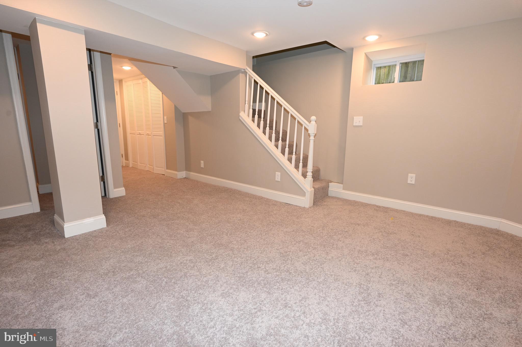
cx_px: 261
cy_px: 174
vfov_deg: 70.3
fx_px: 246
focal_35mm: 17
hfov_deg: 93.3
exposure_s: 1/80
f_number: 6.3
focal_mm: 17
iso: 1250
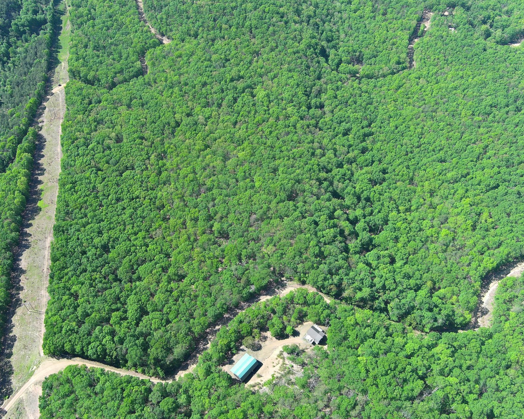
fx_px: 512
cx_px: 211
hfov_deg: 53.9
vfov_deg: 44.5
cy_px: 210
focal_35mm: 33
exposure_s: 1/349
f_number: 2.8
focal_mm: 10.57
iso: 100
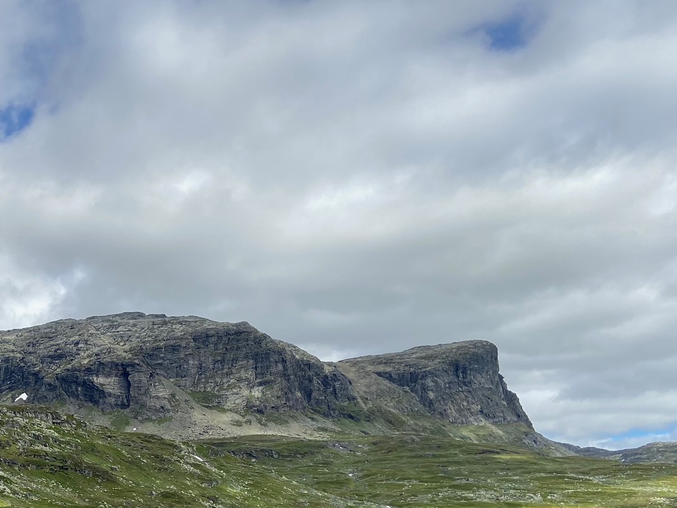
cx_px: 71
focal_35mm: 51
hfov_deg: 35.3
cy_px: 475
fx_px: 997
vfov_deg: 27.3
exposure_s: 1/3125
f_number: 1.8
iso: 32
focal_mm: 4.25
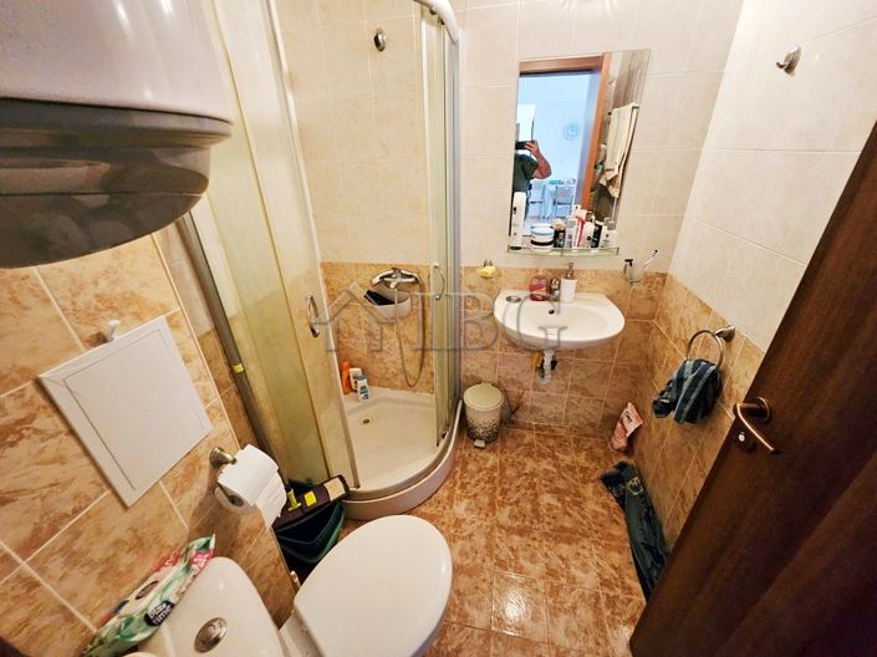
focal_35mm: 13
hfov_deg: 106.2
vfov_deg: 89.9
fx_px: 329
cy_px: 328
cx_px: 438
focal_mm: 1.7
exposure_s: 1/25
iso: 640
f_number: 2.2
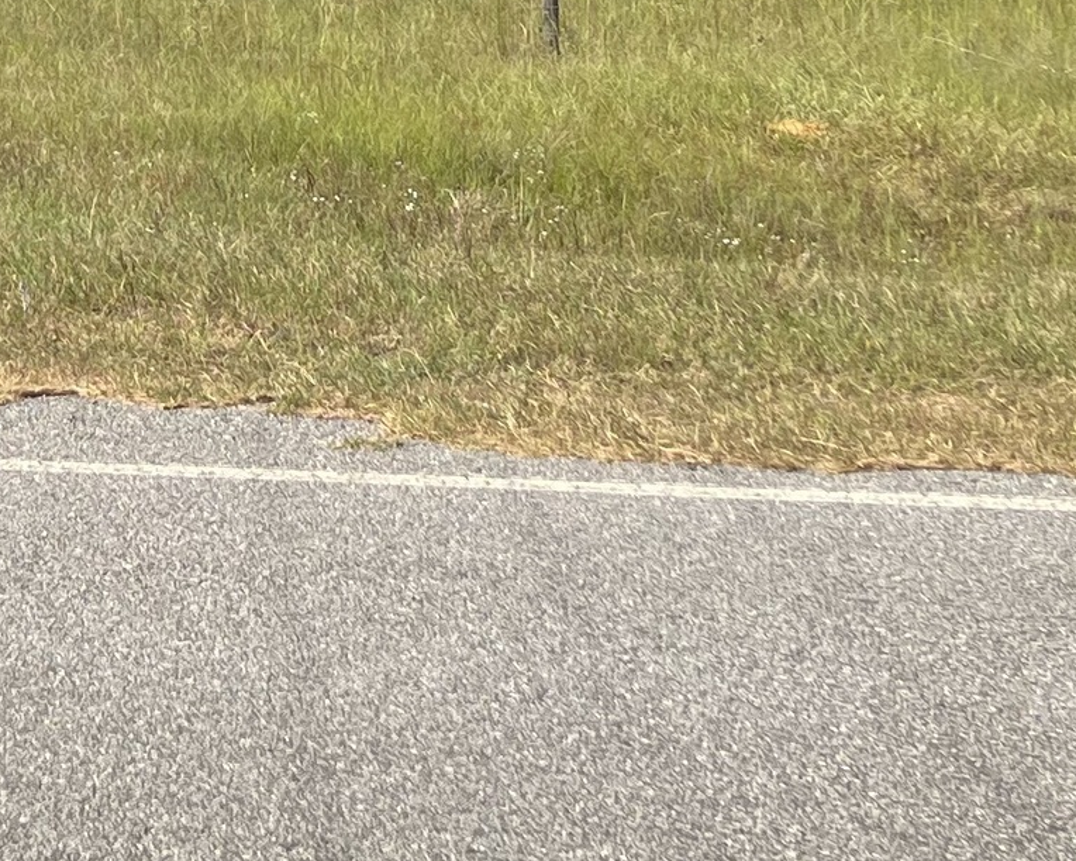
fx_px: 3248
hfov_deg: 18.1
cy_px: -335
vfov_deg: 14.3
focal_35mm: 102
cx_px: -103
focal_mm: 5.7
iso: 50
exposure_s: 1/3356
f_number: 1.5
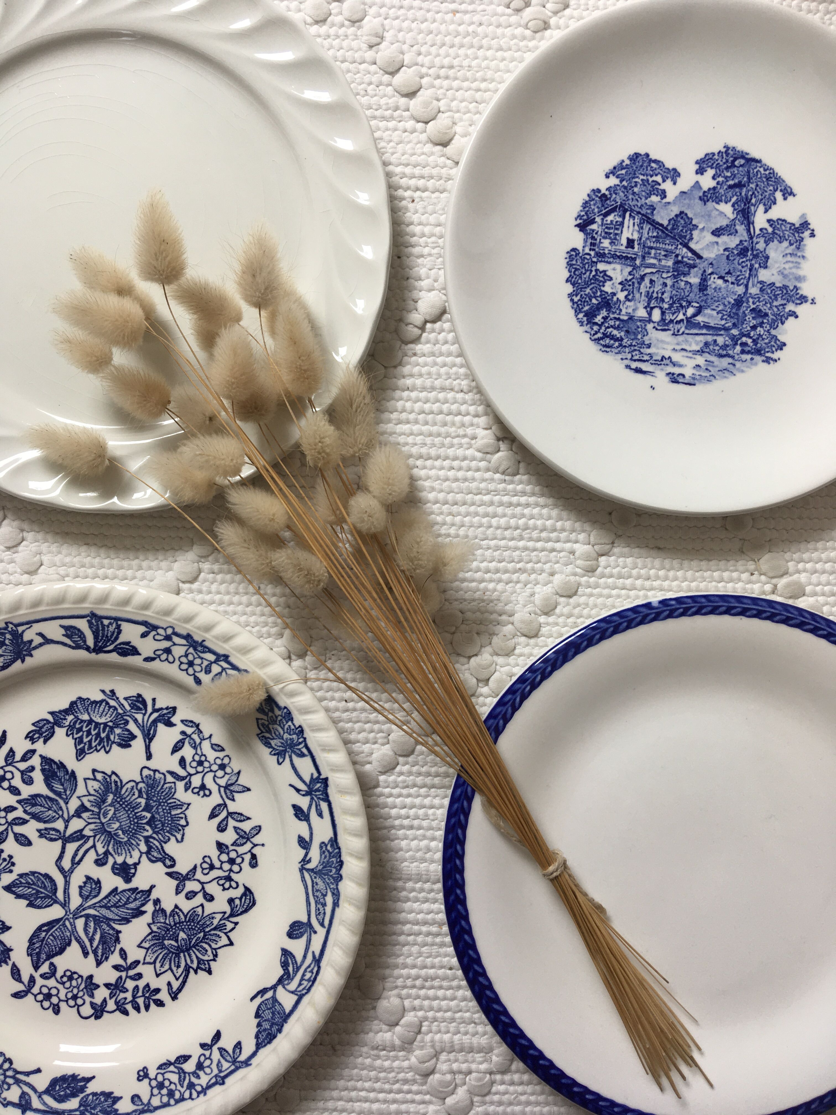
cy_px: 558
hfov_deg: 48.2
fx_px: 934
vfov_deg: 61.7
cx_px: 418
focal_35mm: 29
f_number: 2.2
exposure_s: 1/100
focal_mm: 4.15
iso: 32
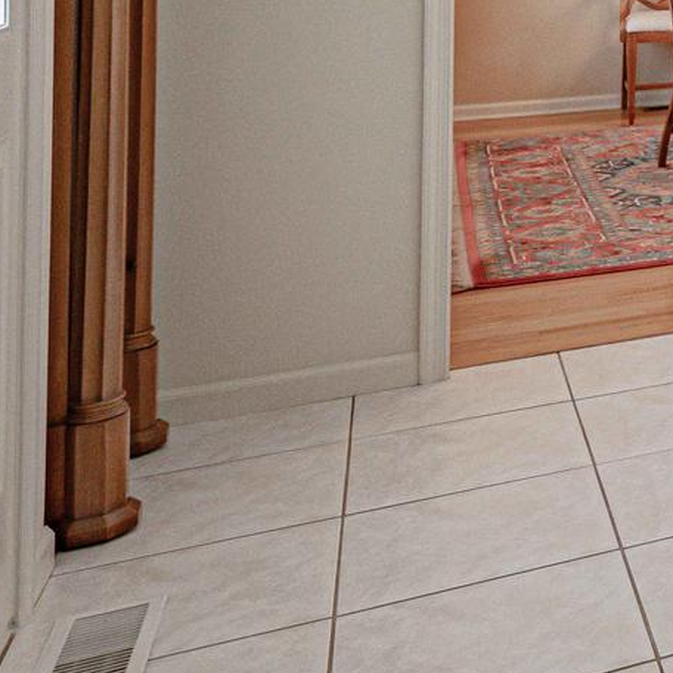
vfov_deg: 25.1
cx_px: 1328
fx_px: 1342
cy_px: -154
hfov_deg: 18.7
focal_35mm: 61
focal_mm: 16
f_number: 5
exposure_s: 1/1000
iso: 800
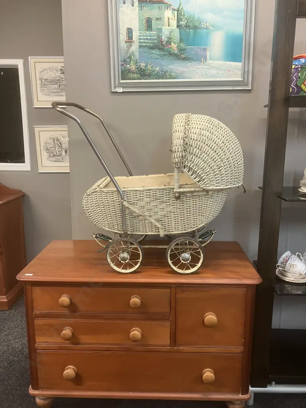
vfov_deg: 63.4
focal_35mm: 28
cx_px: 153
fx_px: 330
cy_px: 204
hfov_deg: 49.7
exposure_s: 1/50
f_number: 1.8
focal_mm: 3.99
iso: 160
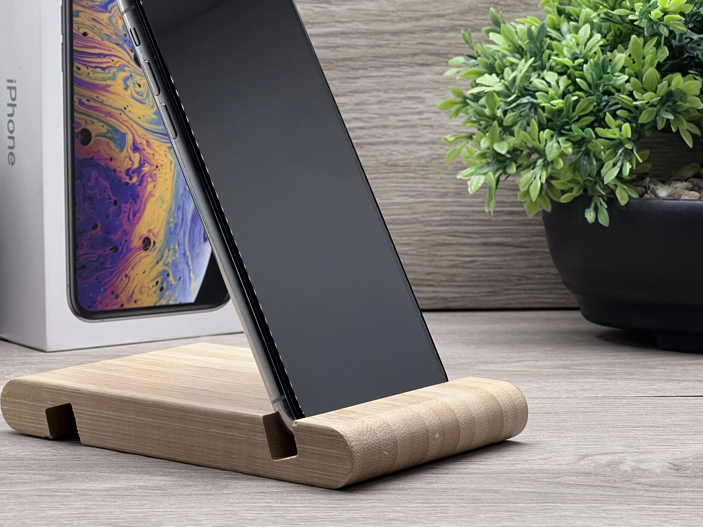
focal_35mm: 105
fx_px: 2133
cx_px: 261
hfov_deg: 18.7
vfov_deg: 14.1
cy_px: 196
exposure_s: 1/100
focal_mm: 9
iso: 80
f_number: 2.8
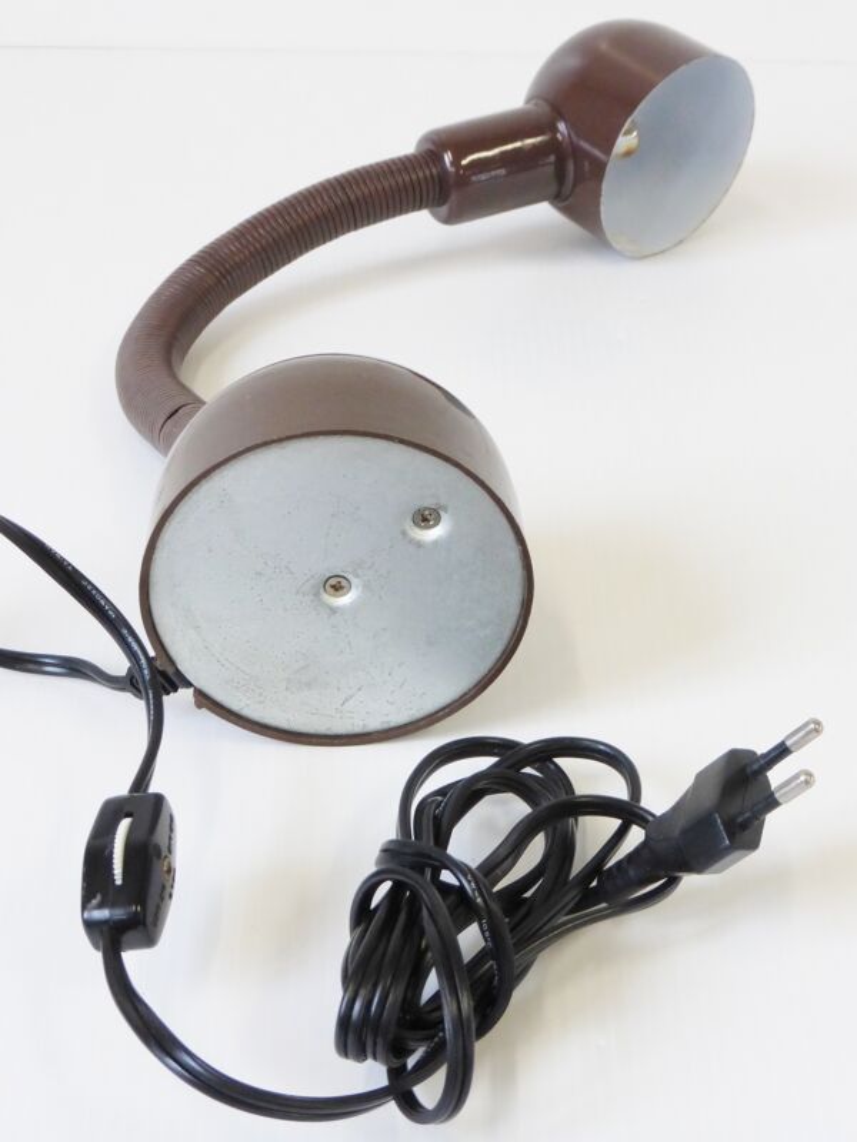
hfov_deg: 25.7
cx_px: 428
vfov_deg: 33.8
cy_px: 571
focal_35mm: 57
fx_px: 1882
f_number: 4.6
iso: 400
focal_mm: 9.7
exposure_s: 1/50
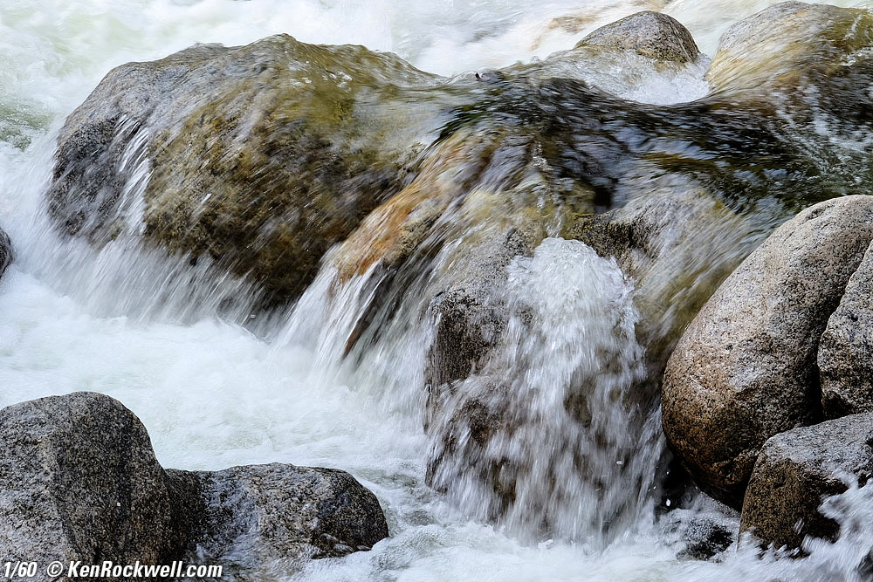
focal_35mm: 234
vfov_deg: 5.9
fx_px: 5675
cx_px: 436
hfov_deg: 8.8
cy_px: 291
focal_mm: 156.1
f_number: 11
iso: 400
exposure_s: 1/60
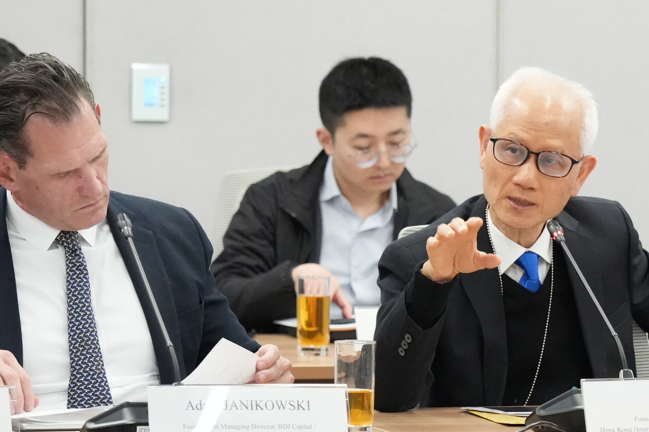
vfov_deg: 4.2
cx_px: 517
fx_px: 5876
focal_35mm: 326
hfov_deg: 6.3
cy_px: 249
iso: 10000
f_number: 4.5
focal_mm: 140
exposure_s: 1/200
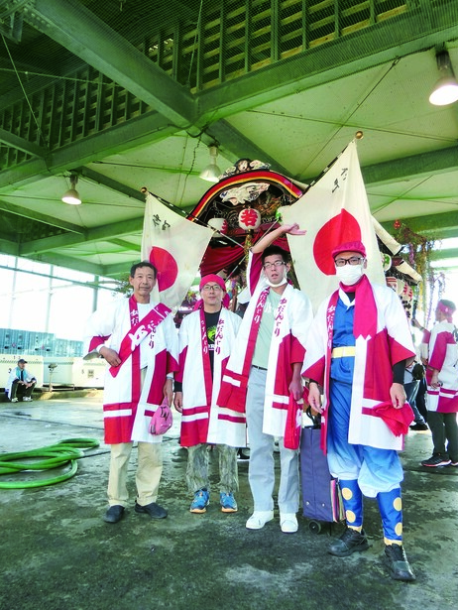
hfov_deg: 53.1
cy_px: 302
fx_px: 458
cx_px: 230
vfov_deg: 67.3
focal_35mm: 26
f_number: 3.5
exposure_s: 1/200
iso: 80
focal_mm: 4.5
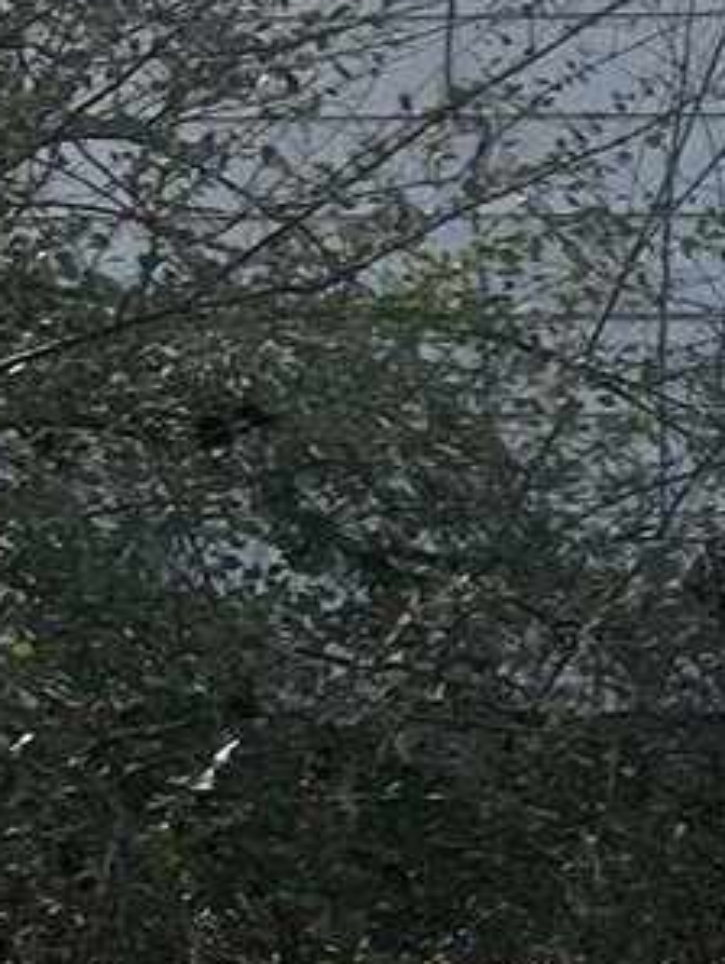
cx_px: 1460
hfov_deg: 7.1
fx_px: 5605
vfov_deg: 9.8
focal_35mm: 201
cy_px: 155
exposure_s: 1/3704
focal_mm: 5.7
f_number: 1.5
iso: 50
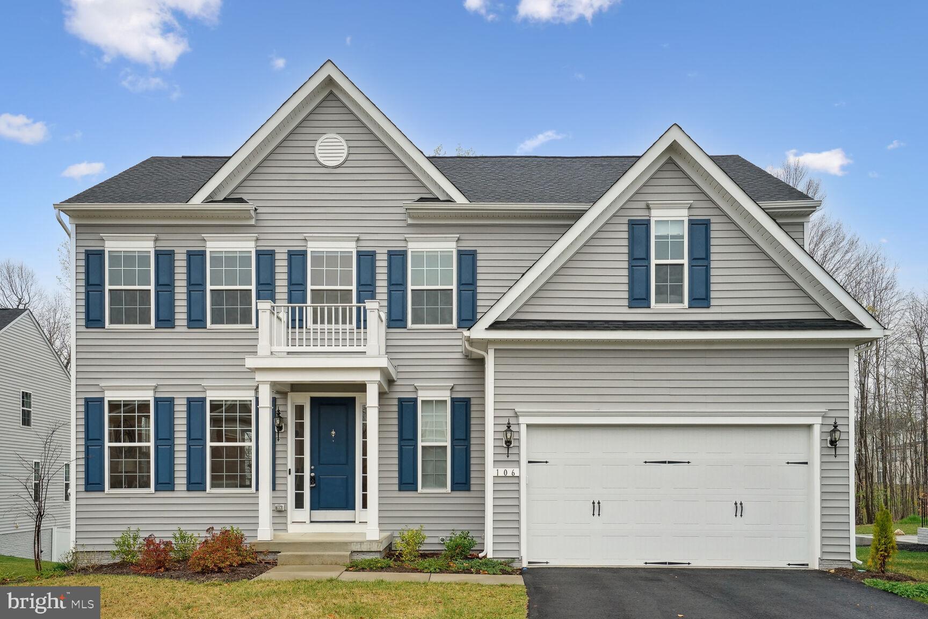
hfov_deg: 58.7
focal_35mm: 32
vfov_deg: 41.1
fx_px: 825
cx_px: 464
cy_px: 310
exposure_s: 1/200
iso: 500
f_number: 9
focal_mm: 32
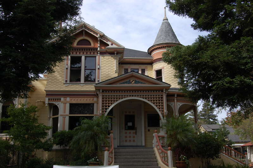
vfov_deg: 36.8
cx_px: 126
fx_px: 253
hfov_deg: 53.2
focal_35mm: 36
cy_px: 84
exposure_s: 1/125
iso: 200
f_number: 13
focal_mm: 24
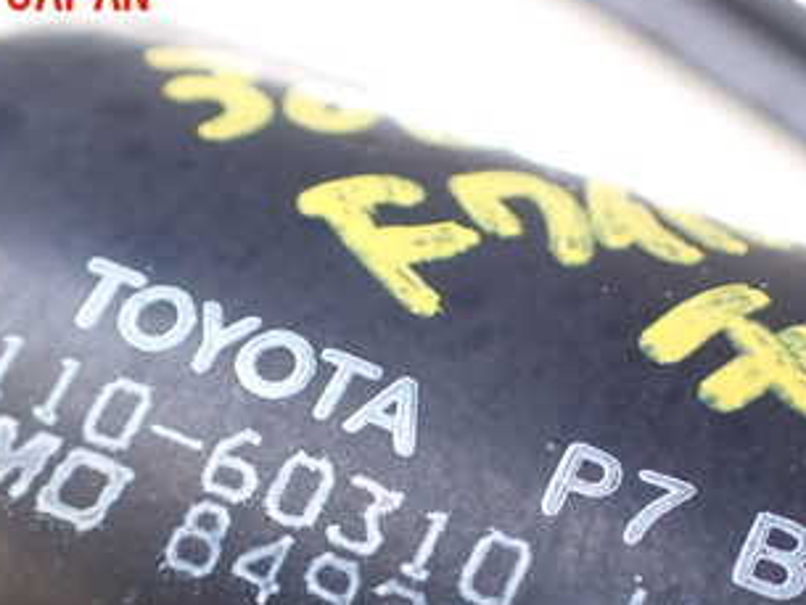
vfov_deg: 24.1
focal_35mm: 59
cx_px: 462
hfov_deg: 32.6
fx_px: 1374
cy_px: 555
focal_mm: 5.4
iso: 125
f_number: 2.3
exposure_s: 1/125
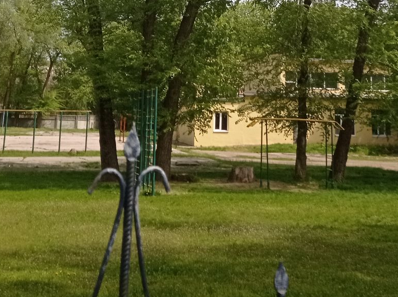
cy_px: -85
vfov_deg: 18.5
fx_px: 850
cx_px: 239
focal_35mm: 74
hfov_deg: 26.3
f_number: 1.79
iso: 101
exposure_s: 1/2874
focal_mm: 4.74
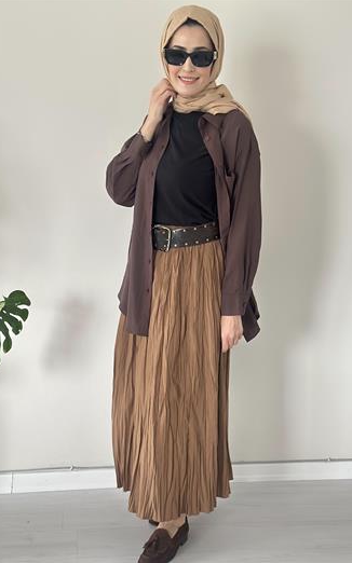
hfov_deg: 24.8
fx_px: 799
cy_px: 282
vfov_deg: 38.9
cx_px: 192
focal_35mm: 52
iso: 400
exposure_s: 1/46
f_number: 1.78
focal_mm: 6.86
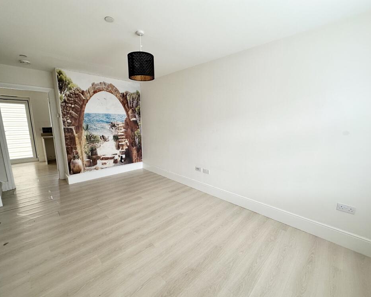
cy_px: 152
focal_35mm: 15
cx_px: 175
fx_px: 165
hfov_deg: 96.7
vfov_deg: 84.0
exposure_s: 1/100
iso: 125
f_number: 2.2
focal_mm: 2.22
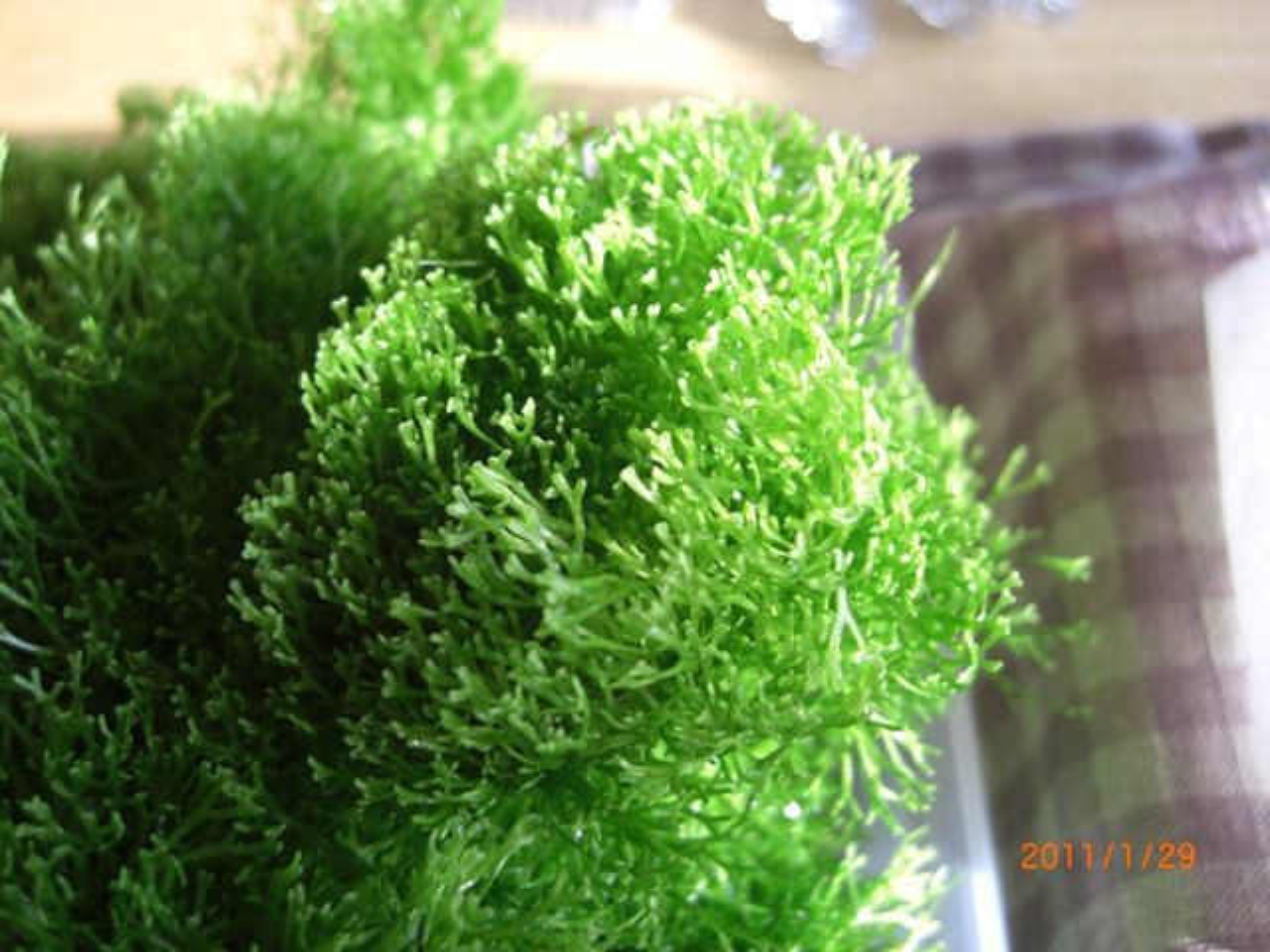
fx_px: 1394
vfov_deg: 37.7
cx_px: 635
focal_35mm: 38
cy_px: 476
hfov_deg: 49.0
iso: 100
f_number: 2.8
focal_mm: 7.9
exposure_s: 1/100
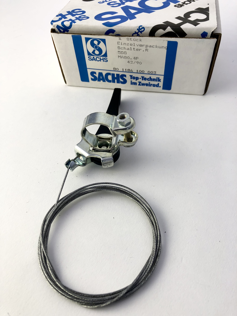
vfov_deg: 63.4
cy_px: 158
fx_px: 256
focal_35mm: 28
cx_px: 118
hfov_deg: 49.7
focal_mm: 3.99
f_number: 1.8
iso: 20
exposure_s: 1/120
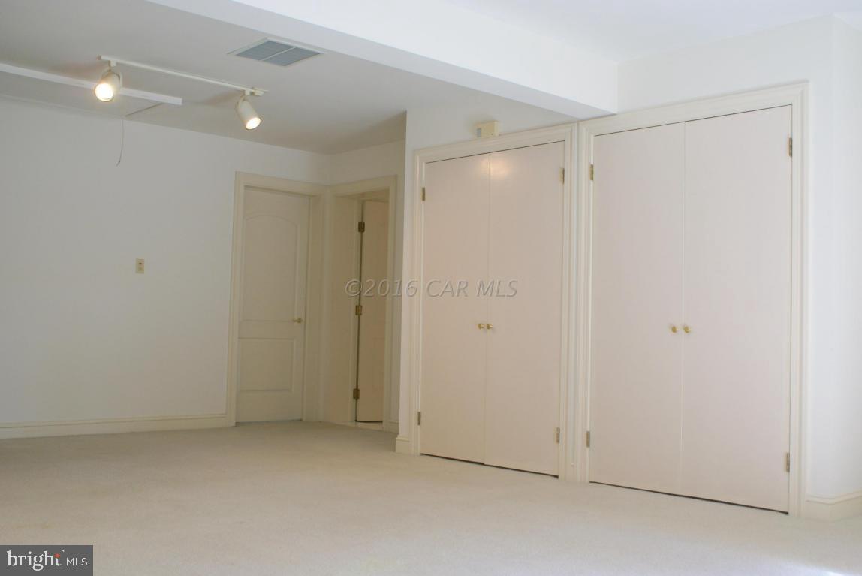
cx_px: 431
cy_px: 288
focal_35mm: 39
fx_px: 934
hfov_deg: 49.5
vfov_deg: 34.3
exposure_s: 1/40
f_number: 4.5
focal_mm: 26
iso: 200
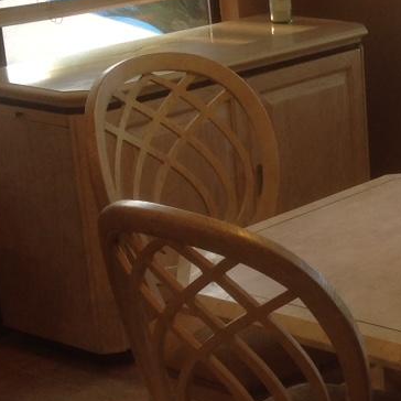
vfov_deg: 15.8
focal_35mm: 110
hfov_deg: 15.0
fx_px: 1442
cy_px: 188
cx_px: 556
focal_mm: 4.28
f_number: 2.4
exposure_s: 1/30
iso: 64
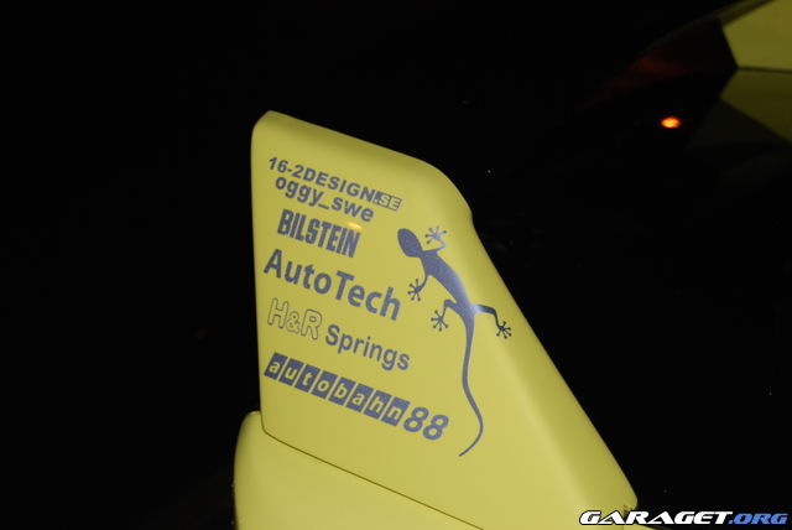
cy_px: 265
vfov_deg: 21.6
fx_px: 1387
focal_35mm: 63
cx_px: 396
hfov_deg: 31.9
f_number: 5.3
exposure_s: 1/60
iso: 200
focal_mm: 42
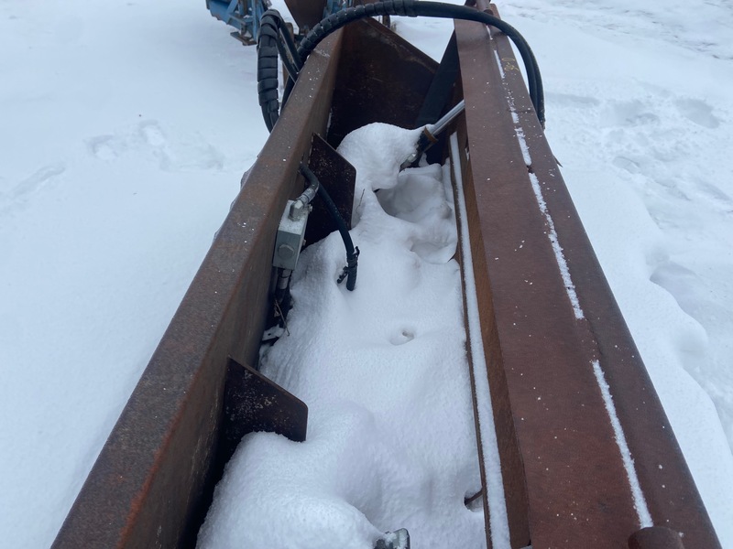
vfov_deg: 53.1
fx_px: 551
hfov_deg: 67.3
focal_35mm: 26
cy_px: 274
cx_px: 366
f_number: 1.8
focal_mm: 4.25
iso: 32
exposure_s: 1/495
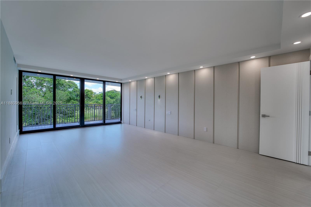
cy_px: 104
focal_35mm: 14
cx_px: 156
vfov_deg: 81.2
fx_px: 121
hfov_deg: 104.3
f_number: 8
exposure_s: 1/60
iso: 250
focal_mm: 14
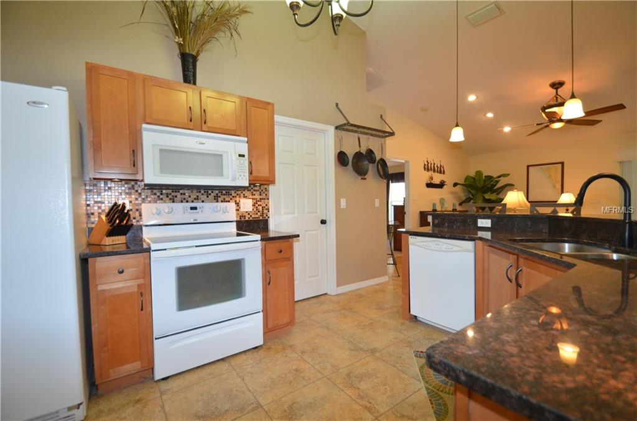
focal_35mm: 15
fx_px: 265
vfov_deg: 77.0
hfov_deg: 100.5
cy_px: 210
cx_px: 318
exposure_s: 1/60
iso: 640
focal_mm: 10
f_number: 4
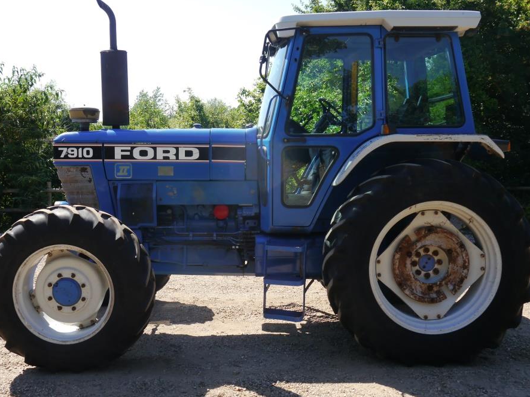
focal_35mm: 37
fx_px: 566
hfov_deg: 50.1
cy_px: 188
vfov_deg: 38.6
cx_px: 261
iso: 160
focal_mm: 16
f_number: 6.3
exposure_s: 1/250
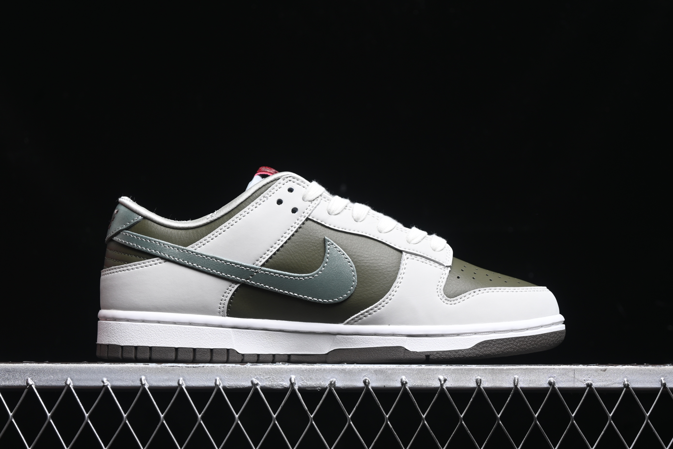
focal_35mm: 75
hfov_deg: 27.0
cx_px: 336
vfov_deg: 18.2
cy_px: 224
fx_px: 1402
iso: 160
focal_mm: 50
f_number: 6.3
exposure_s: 1/60
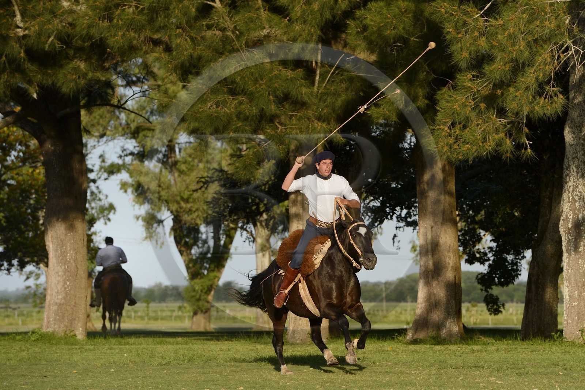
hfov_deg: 10.3
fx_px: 3249
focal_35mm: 200
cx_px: 292
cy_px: 195
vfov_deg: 6.9
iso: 400
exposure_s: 1/800
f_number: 8
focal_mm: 200
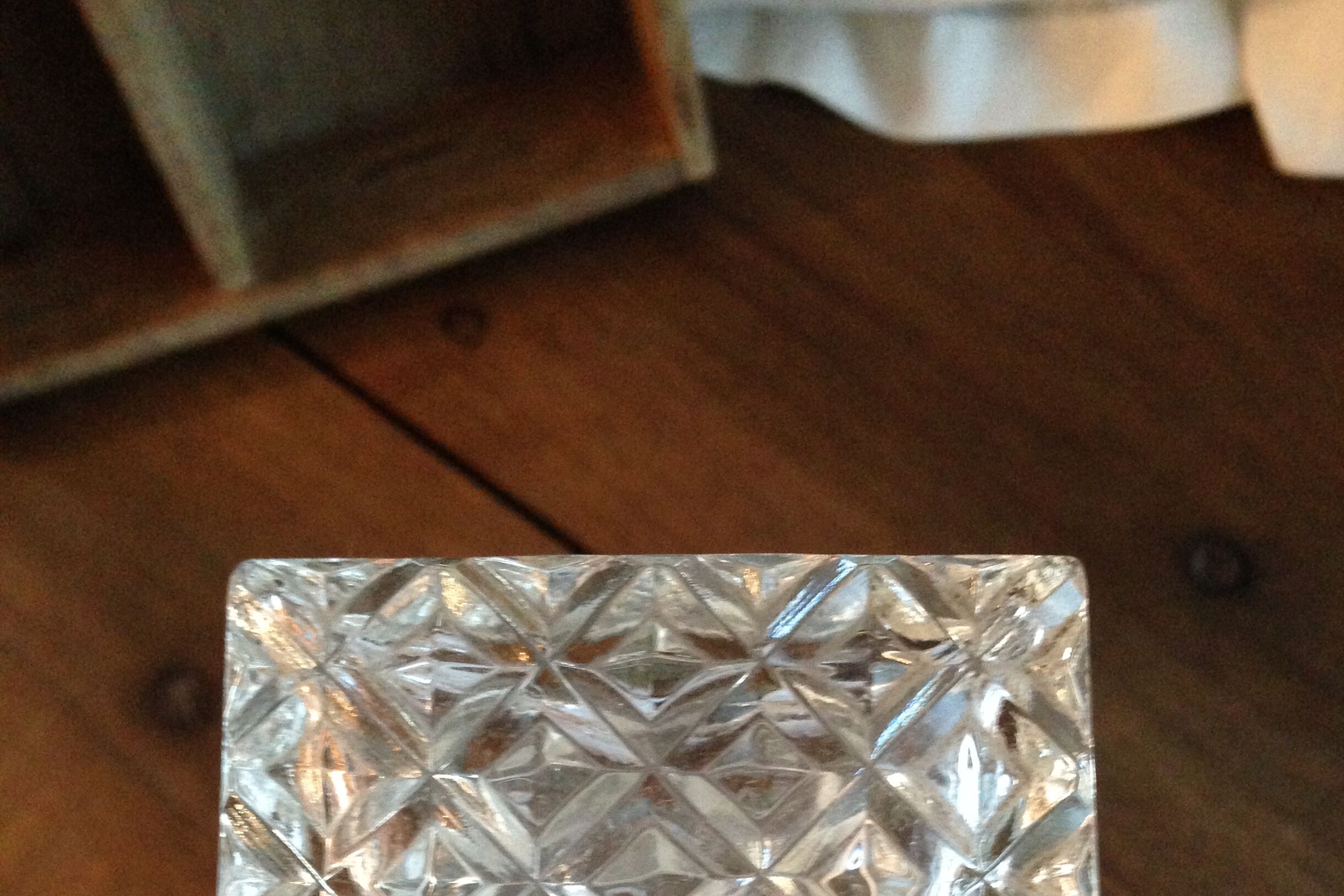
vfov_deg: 27.8
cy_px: 861
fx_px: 1717
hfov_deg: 42.7
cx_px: 675
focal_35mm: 46
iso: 400
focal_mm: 4.12
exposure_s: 1/15
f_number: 2.4
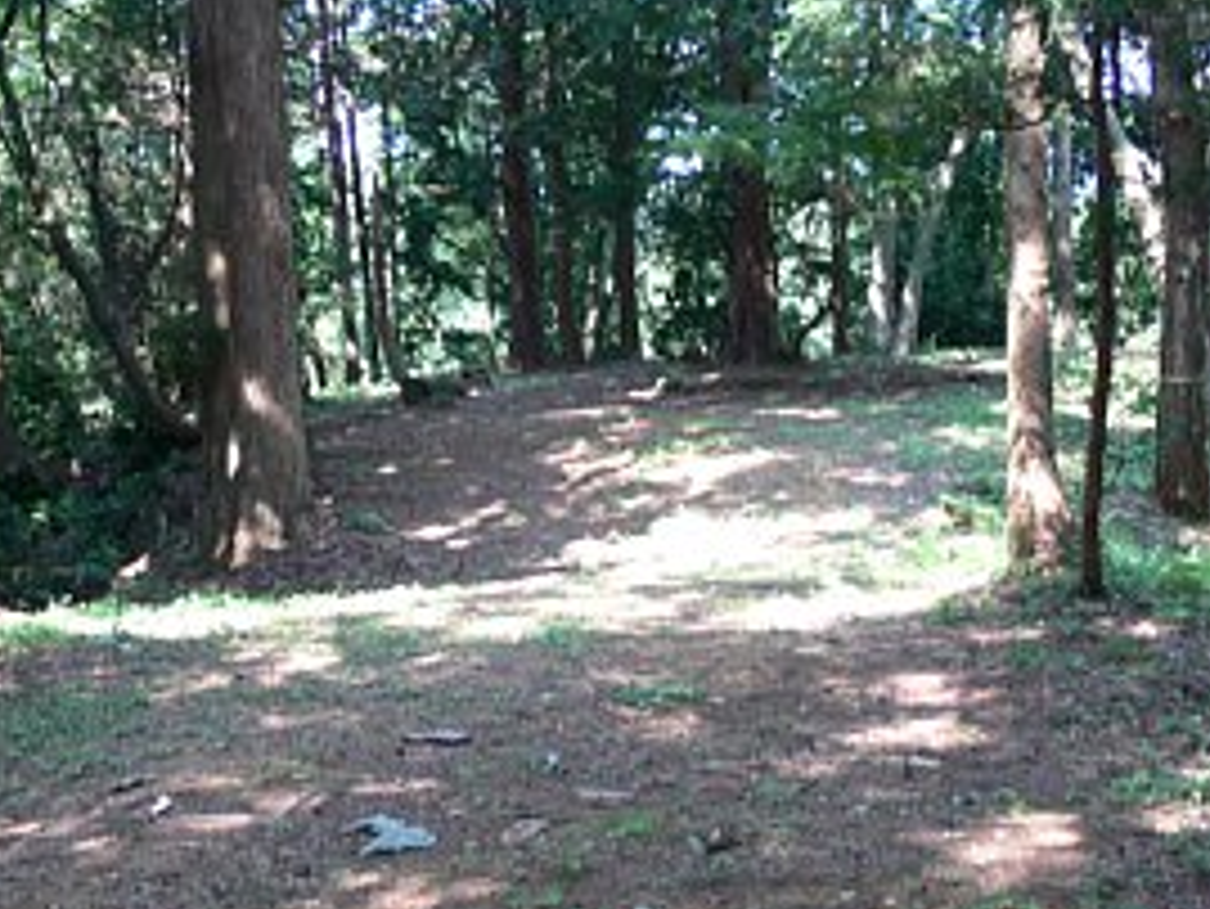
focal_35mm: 52
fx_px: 1818
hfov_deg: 36.8
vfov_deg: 28.0
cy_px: 428
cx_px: 670
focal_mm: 7.4
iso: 80
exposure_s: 1/30
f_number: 2.8
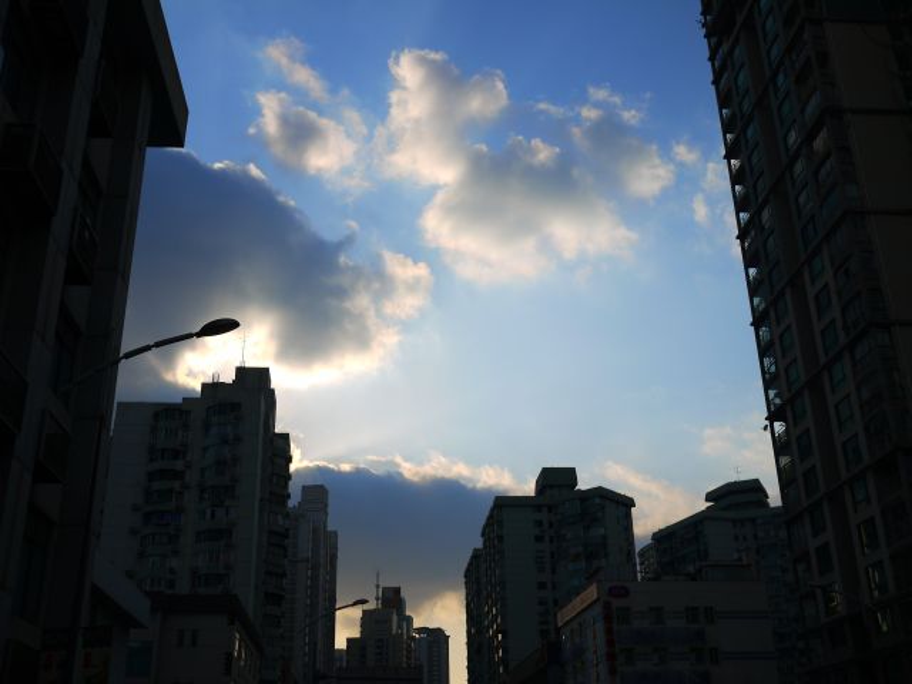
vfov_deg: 36.0
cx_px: 456
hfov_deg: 46.8
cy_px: 342
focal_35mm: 40
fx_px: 1054
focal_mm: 20
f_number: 3.5
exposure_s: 1/4000
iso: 100
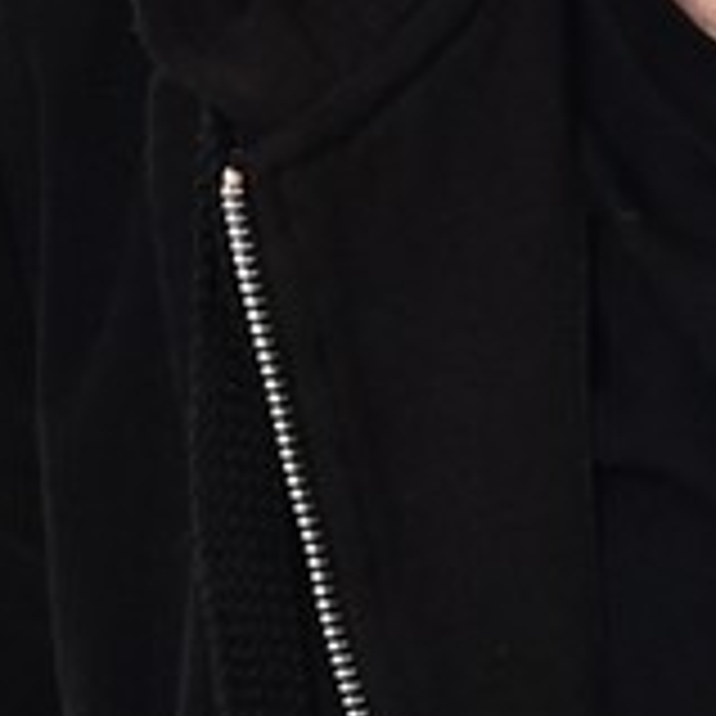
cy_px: -203
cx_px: 982
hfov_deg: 4.8
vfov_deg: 4.8
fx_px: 8424
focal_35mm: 360
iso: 500
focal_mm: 42
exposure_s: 1/400
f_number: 4
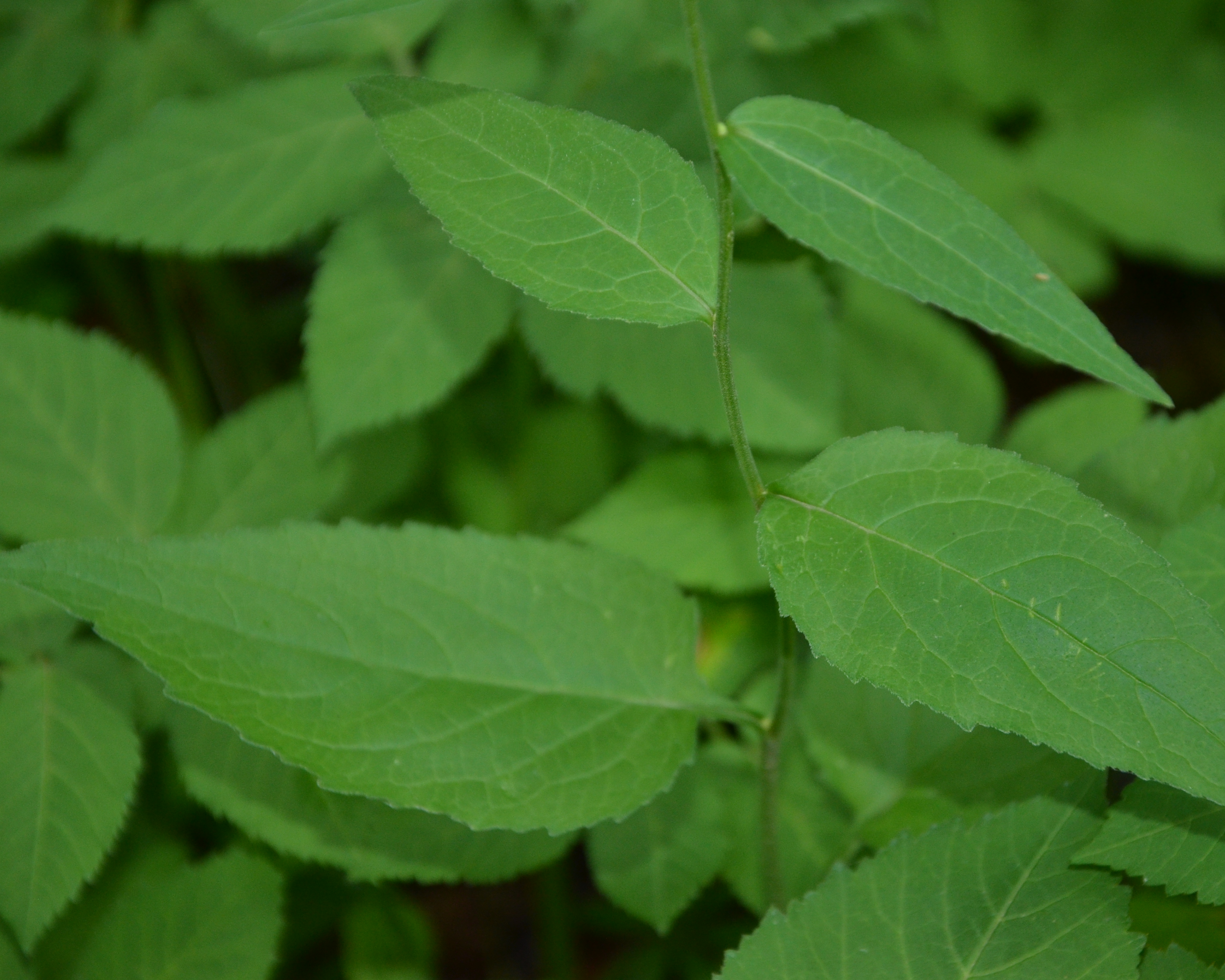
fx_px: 6475
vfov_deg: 8.7
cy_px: 490
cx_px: 721
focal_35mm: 179
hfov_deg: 10.8
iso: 800
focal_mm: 105
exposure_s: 1/60
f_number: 5.6
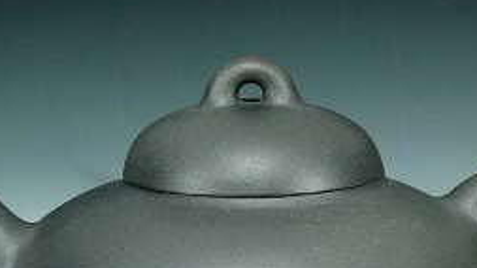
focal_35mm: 148
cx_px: 275
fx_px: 1871
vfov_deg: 8.1
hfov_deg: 14.5
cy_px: 259
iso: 100
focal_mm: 22.3
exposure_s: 1/4.8
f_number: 7.9
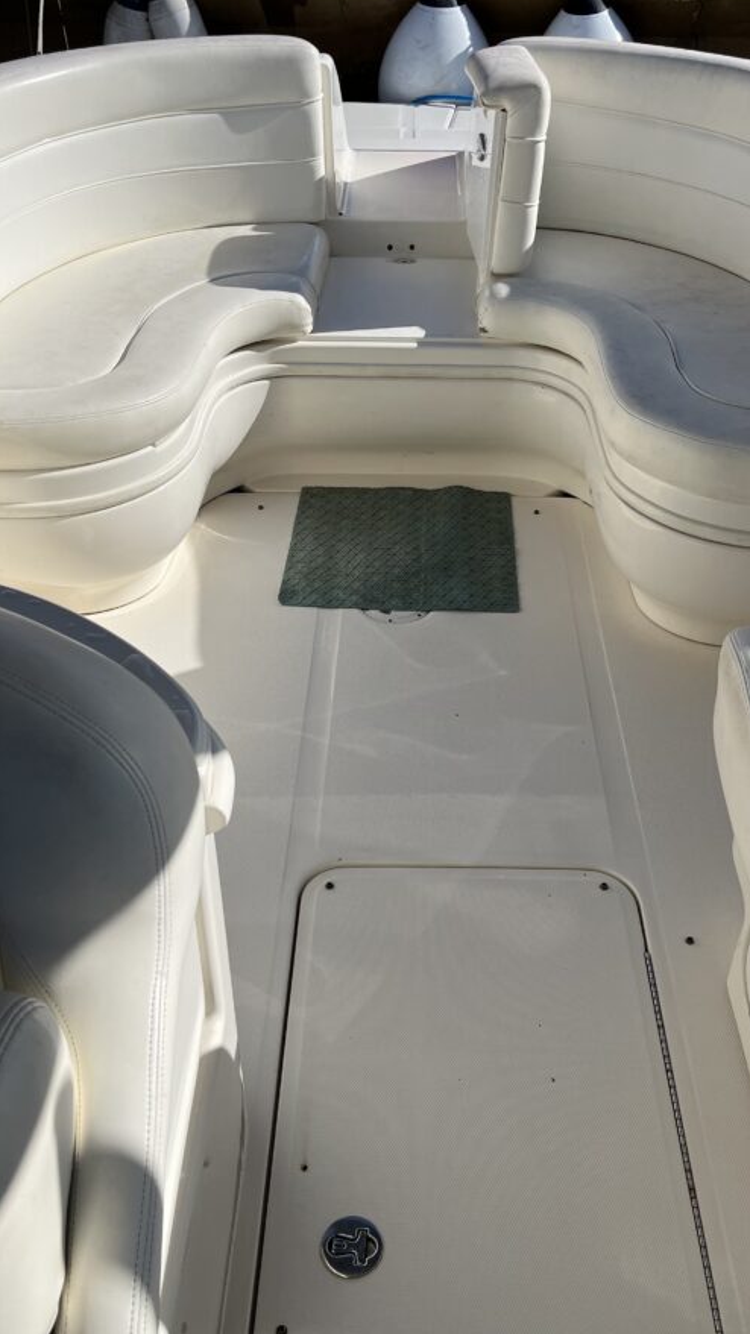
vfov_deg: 59.5
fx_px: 1167
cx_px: 410
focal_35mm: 33
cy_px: 703
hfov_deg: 35.6
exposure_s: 1/7874
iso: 50
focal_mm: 5.1
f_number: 1.6
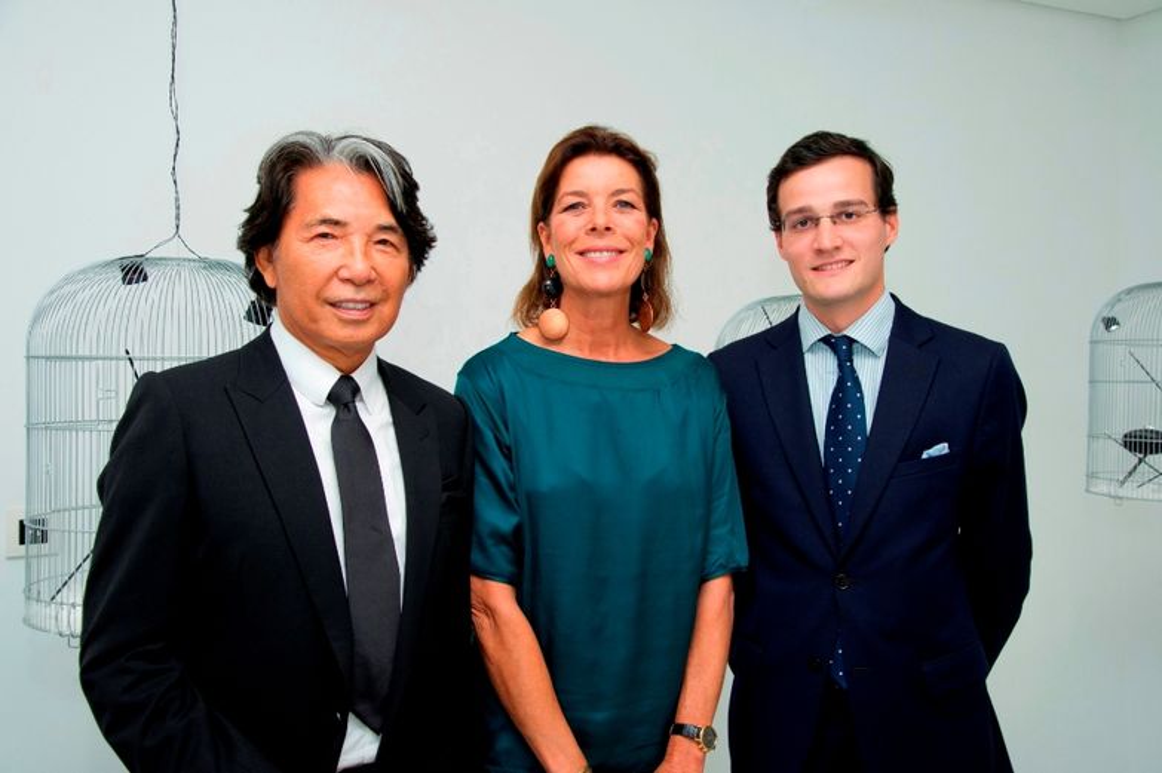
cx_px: 581
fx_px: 1226
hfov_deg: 50.7
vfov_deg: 35.0
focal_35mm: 38
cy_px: 386
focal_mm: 38
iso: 1000
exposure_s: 1/160
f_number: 6.3
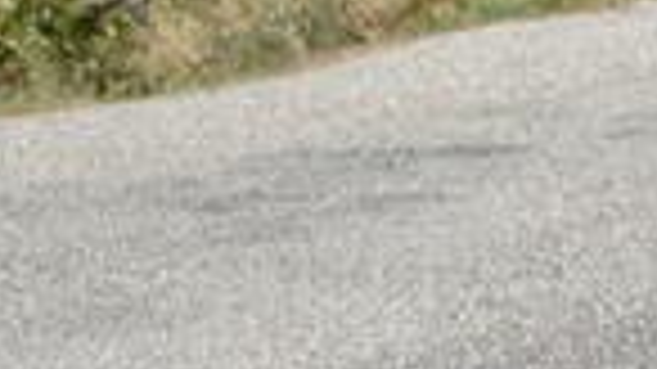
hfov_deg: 2.5
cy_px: -922
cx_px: 824
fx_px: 15220
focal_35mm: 874
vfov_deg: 1.4
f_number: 6.3
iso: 200
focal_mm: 90
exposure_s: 1/640
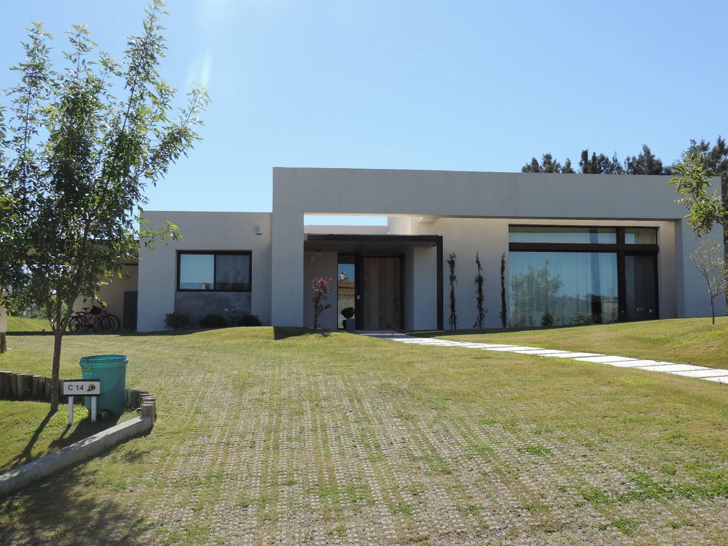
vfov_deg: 36.0
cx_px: 364
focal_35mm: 40
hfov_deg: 46.8
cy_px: 273
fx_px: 841
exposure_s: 1/800
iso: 80
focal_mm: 7.1
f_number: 3.3
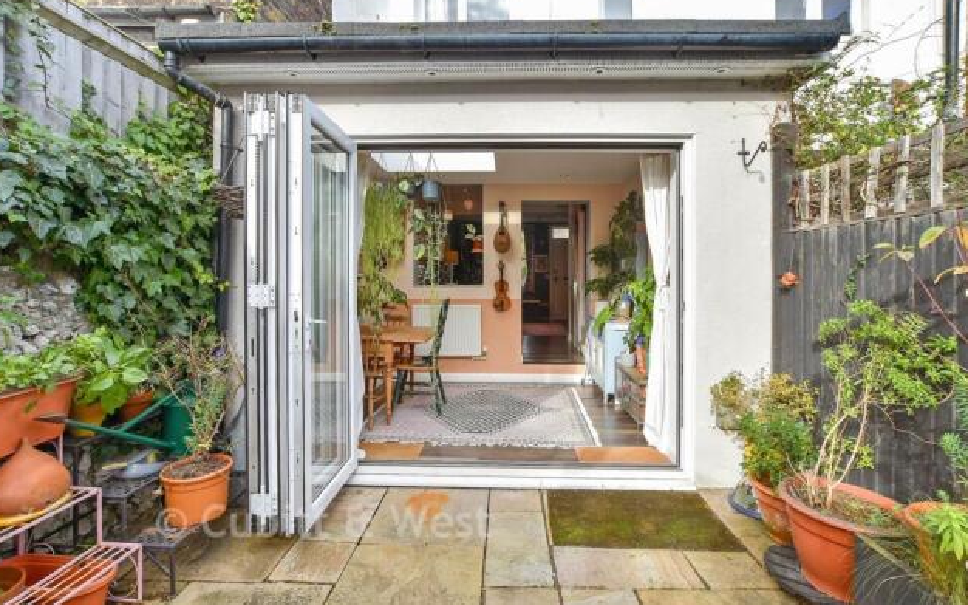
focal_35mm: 16
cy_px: 290
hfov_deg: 97.8
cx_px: 485
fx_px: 422
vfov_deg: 71.2
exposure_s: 1/100
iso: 160
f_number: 8
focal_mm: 10
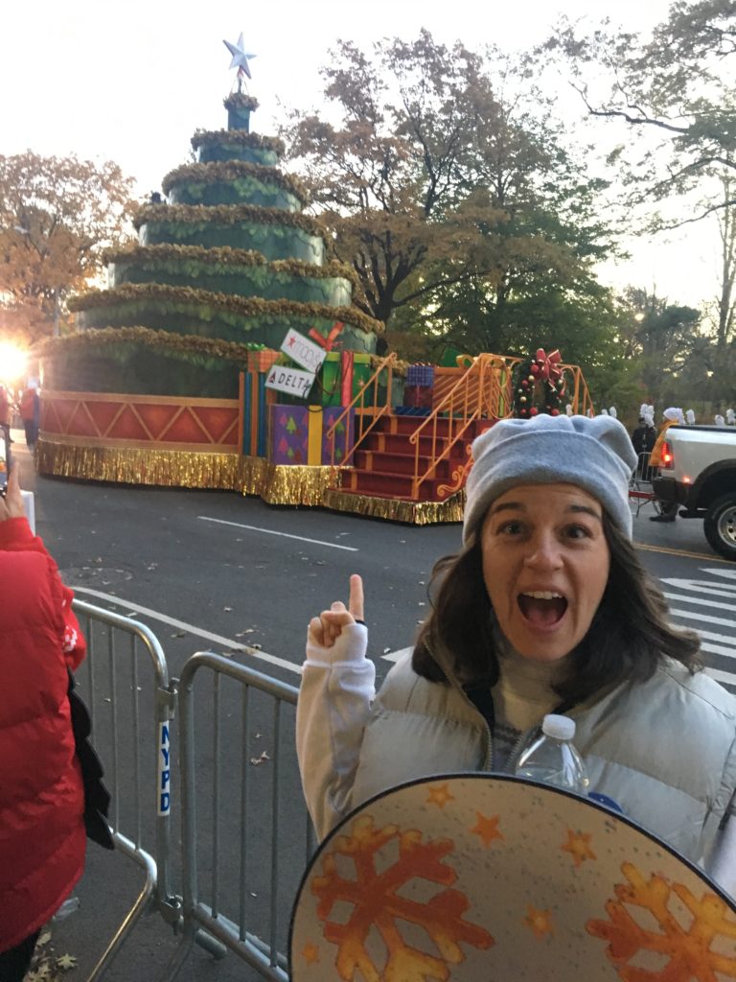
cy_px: 491
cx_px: 368
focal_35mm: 29
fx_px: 822
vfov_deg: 61.7
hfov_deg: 48.2
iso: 200
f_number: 2.2
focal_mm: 4.15
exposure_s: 1/30
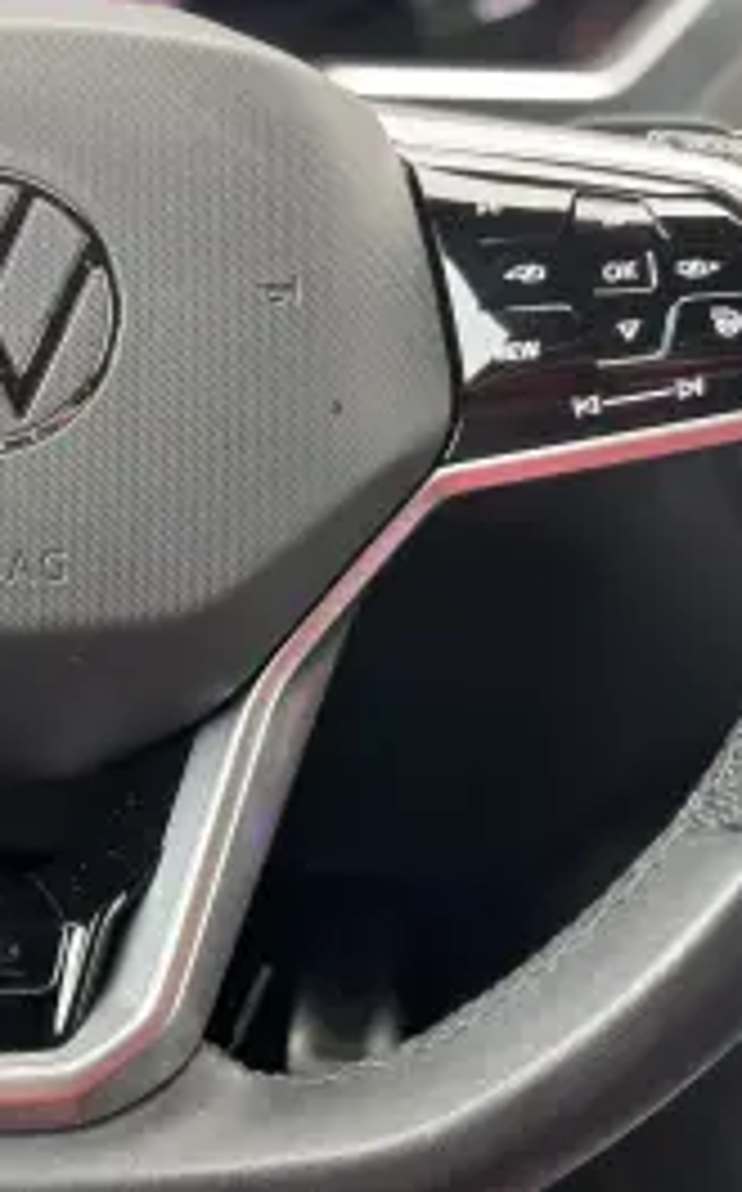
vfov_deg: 27.5
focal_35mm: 75
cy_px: 589
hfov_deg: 16.9
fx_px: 2433
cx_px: -18
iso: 125
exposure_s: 1/41
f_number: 1.6
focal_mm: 5.96
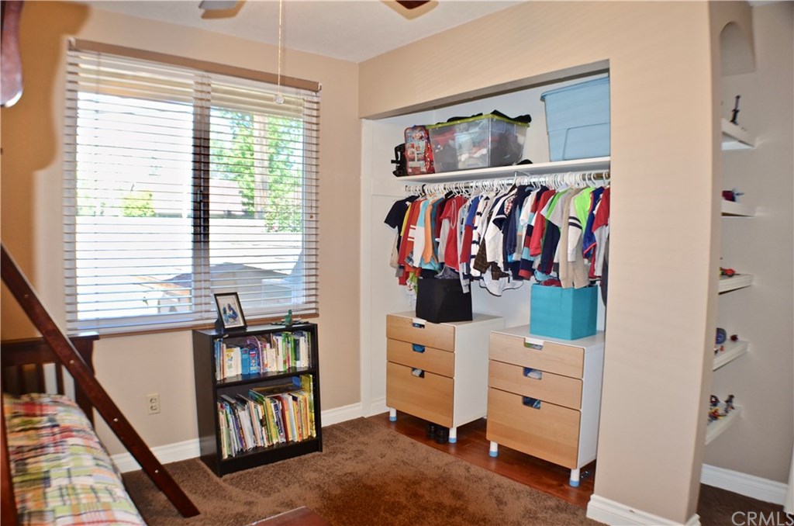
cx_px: 397
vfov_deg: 43.4
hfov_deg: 62.0
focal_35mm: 30
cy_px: 263
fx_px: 660
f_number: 3.8
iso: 320
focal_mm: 20
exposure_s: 1/30
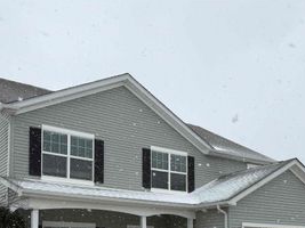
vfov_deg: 30.5
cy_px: 213
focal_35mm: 45
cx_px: 149
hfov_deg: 42.1
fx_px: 396
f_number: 1.78
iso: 64
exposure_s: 1/1182
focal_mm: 6.76
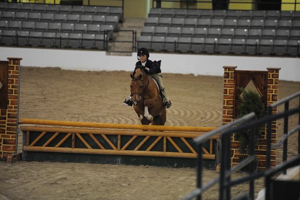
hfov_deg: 10.3
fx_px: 1666
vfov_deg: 6.9
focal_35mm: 200
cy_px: 100
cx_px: 150
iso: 6400
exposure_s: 1/400
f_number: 2.8
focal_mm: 200
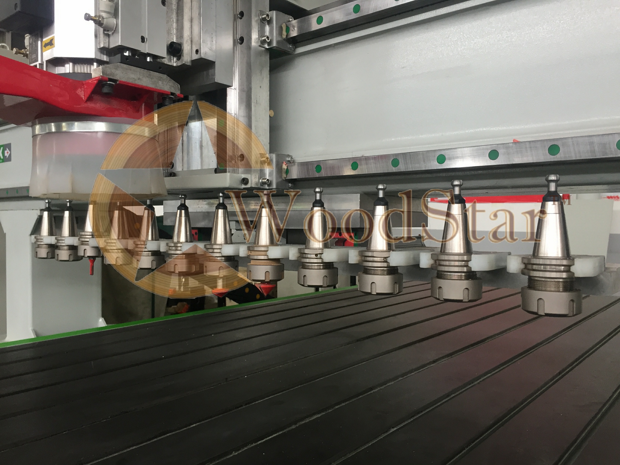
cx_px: 310
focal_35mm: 29
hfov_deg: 61.7
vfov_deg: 48.2
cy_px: 232
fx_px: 519
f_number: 2.2
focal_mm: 4.15
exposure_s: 1/33
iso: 50
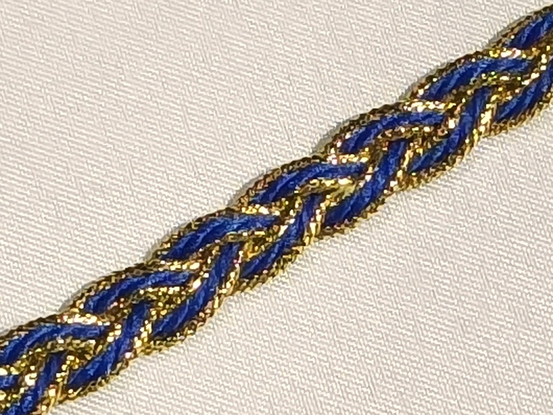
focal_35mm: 185
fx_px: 2955
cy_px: 208
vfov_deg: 8.0
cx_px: 276
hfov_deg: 10.7
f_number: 1.6
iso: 2000
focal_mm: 6.57
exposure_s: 1/4439
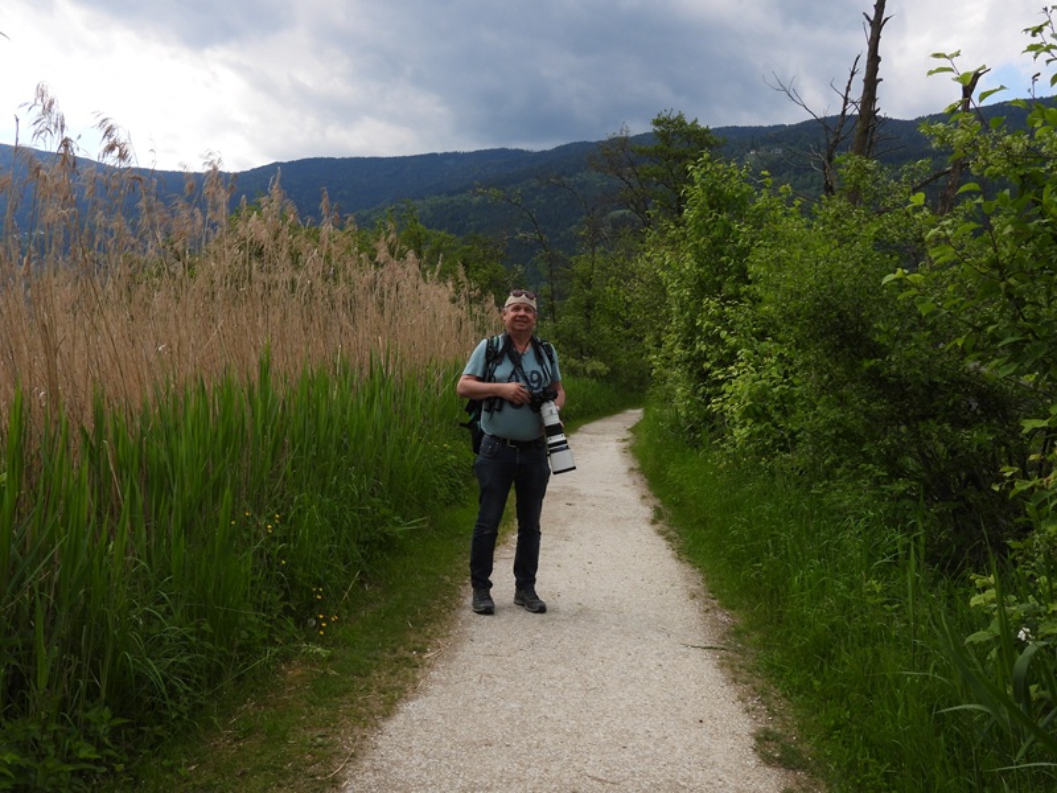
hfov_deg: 55.4
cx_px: 528
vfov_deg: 42.9
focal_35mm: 33
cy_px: 396
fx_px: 1008
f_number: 3.2
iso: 100
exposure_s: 1/1000
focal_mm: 5.9
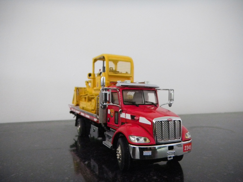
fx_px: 197
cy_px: 91
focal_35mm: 28
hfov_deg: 63.4
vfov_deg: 49.7
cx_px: 122
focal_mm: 5
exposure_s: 1/3.2
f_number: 3.9
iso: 800
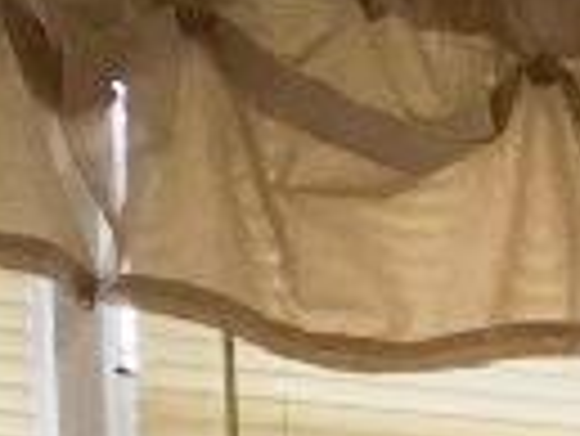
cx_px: 1209
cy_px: 1420
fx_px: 3606
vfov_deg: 6.2
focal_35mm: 215
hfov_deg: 8.6
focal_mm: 4.15
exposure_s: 1/15
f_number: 2.2
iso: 40
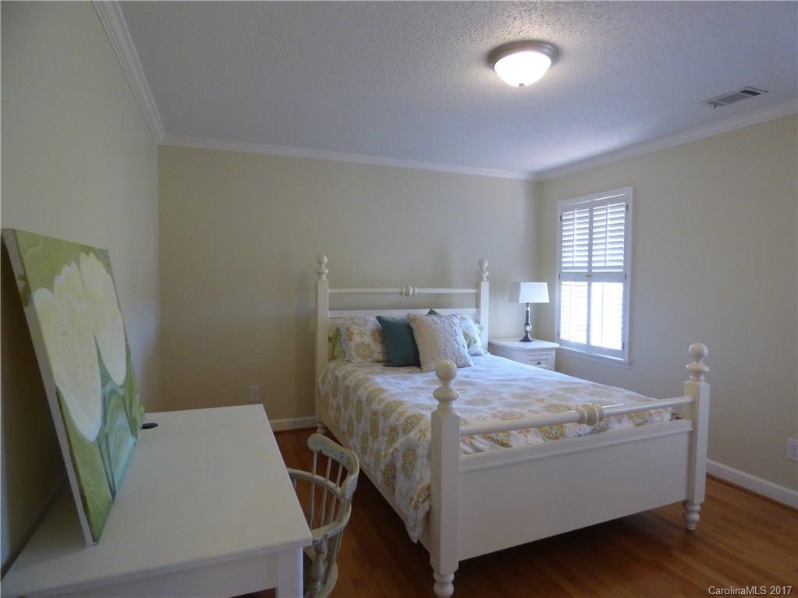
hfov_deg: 81.8
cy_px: 299
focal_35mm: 20
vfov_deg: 66.0
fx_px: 461
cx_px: 399
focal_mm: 3.58
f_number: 2.8
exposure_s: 1/60
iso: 320
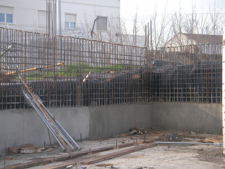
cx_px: 112
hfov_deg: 23.6
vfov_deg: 17.8
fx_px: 539
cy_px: 84
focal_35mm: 83
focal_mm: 13.8
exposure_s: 1/232
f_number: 3.9
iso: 50
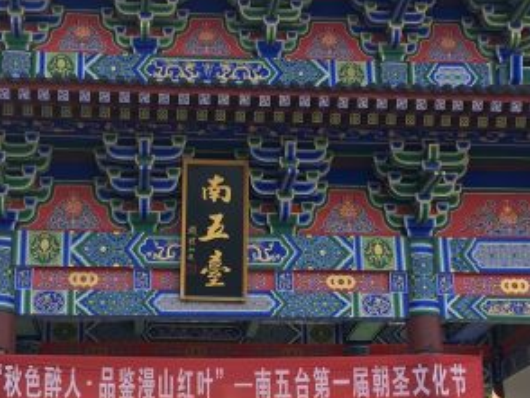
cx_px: 224
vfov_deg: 21.3
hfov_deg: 28.1
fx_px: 1057
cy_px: 269
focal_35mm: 69
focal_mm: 4.15
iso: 25
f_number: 2.2
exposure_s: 1/305
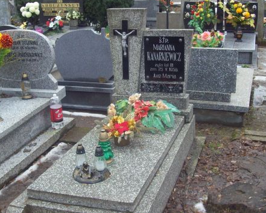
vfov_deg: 29.7
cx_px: 121
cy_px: 98
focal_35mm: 51
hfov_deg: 36.6
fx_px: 402
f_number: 2.7
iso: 80
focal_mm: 6
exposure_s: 1/102
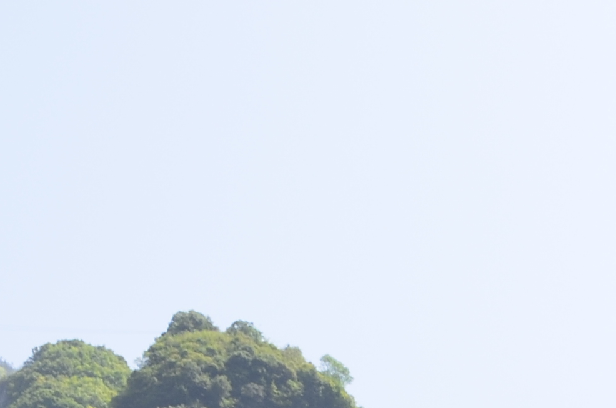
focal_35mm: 165
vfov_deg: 7.7
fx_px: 2817
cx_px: 503
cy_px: 960
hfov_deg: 12.4
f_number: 11
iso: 140
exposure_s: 1/125
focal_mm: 22
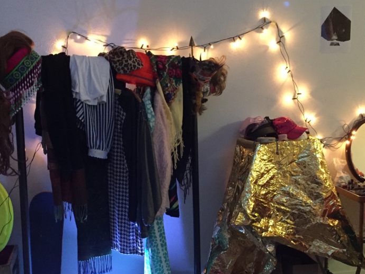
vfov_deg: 30.2
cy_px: 158
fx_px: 506
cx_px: 200
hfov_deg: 39.6
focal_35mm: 48
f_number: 2.2
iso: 400
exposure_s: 1/17
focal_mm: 4.15
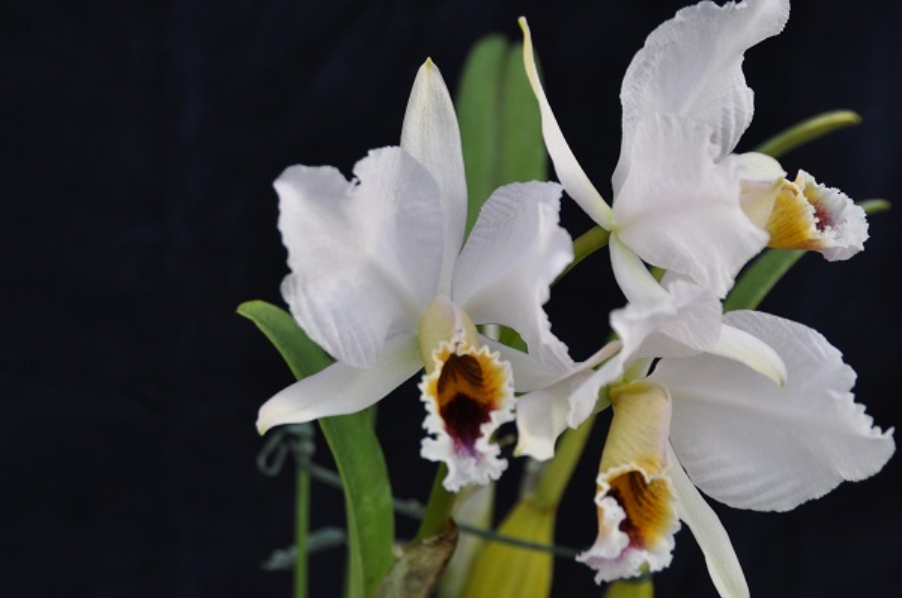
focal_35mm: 98
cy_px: 299
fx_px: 2439
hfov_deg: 21.0
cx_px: 451
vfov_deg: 14.0
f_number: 7.1
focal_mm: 65
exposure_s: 1/125
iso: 400
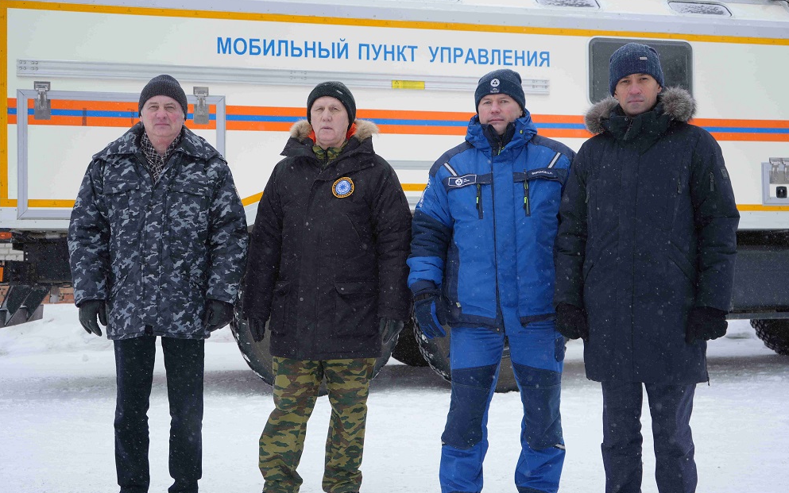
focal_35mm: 40
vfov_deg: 32.0
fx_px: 860
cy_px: 260
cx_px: 394
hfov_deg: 49.3
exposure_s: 1/320
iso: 100
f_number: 4.5
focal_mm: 39
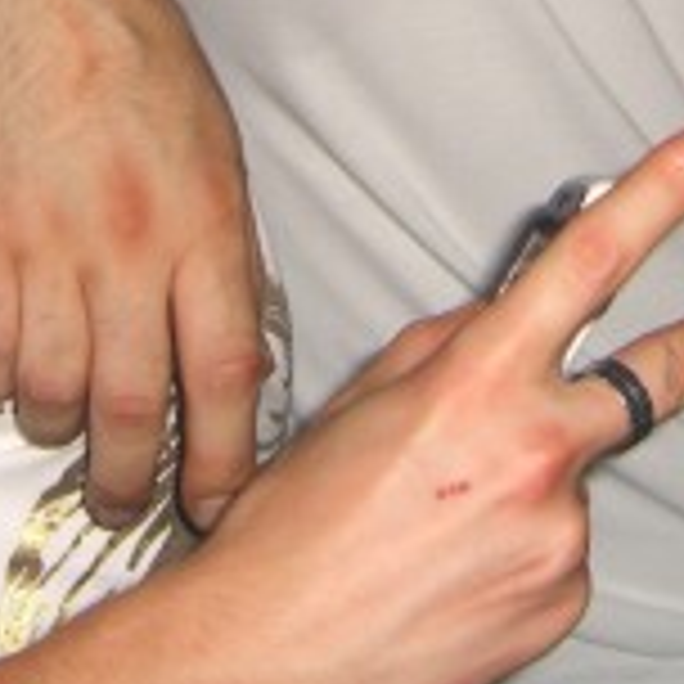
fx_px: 2973
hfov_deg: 13.1
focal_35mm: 133
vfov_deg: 12.6
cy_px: -288
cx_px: 454
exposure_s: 1/60
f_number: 2.8
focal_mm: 7.9
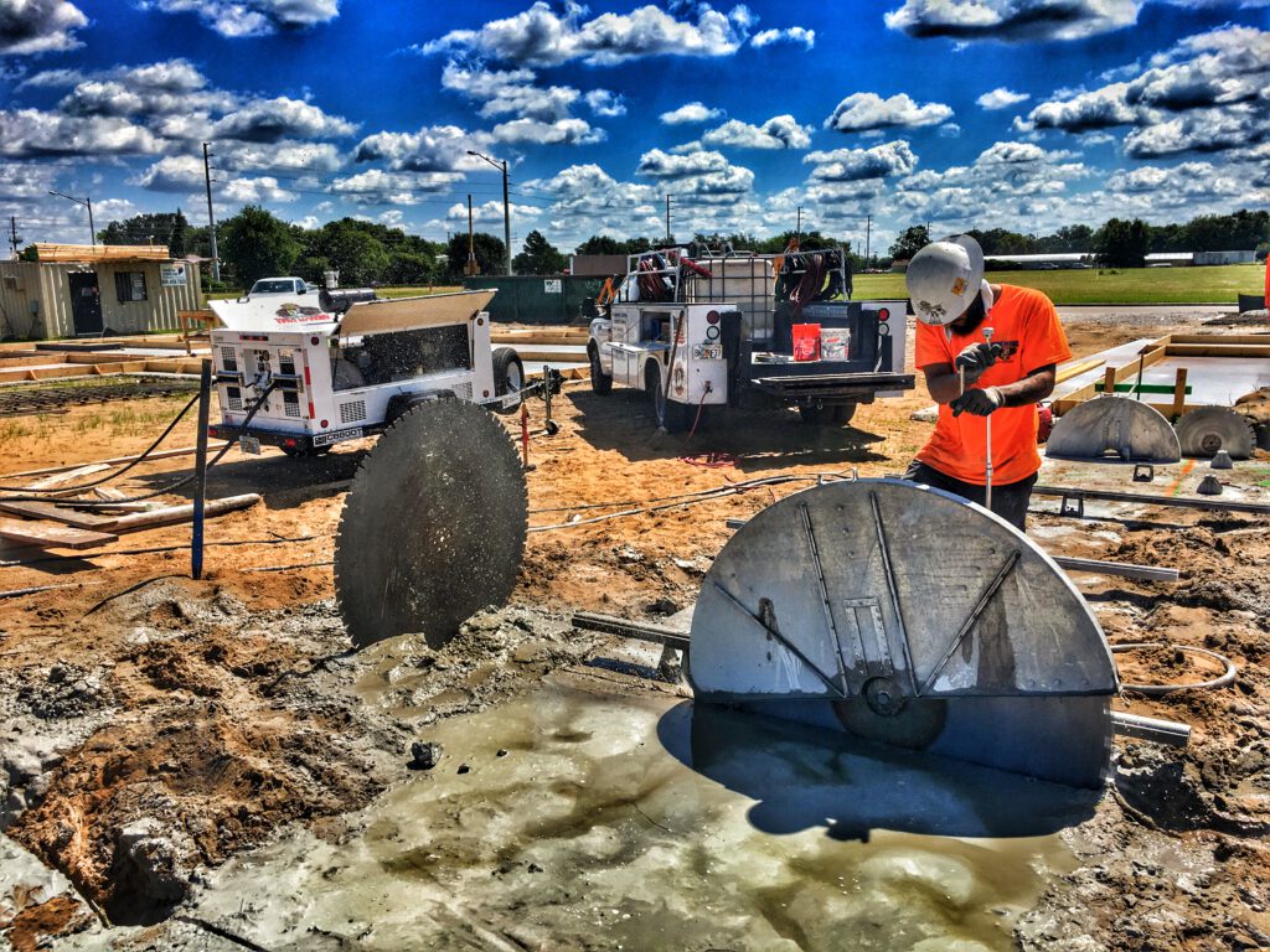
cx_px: 635
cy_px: 476
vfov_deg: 48.2
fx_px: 1064
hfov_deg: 61.7
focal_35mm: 29
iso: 25
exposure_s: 1/2331
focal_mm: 4.15
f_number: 2.2
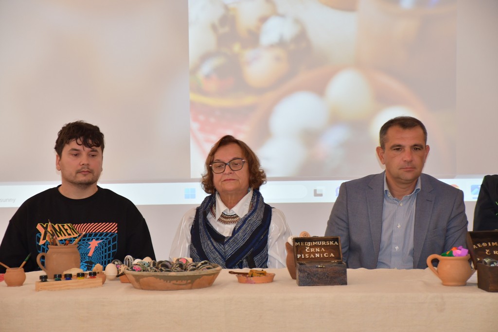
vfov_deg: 12.2
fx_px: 1549
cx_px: 249
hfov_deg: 18.3
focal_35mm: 112
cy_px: 166
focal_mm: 75
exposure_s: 1/60
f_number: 5
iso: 1100
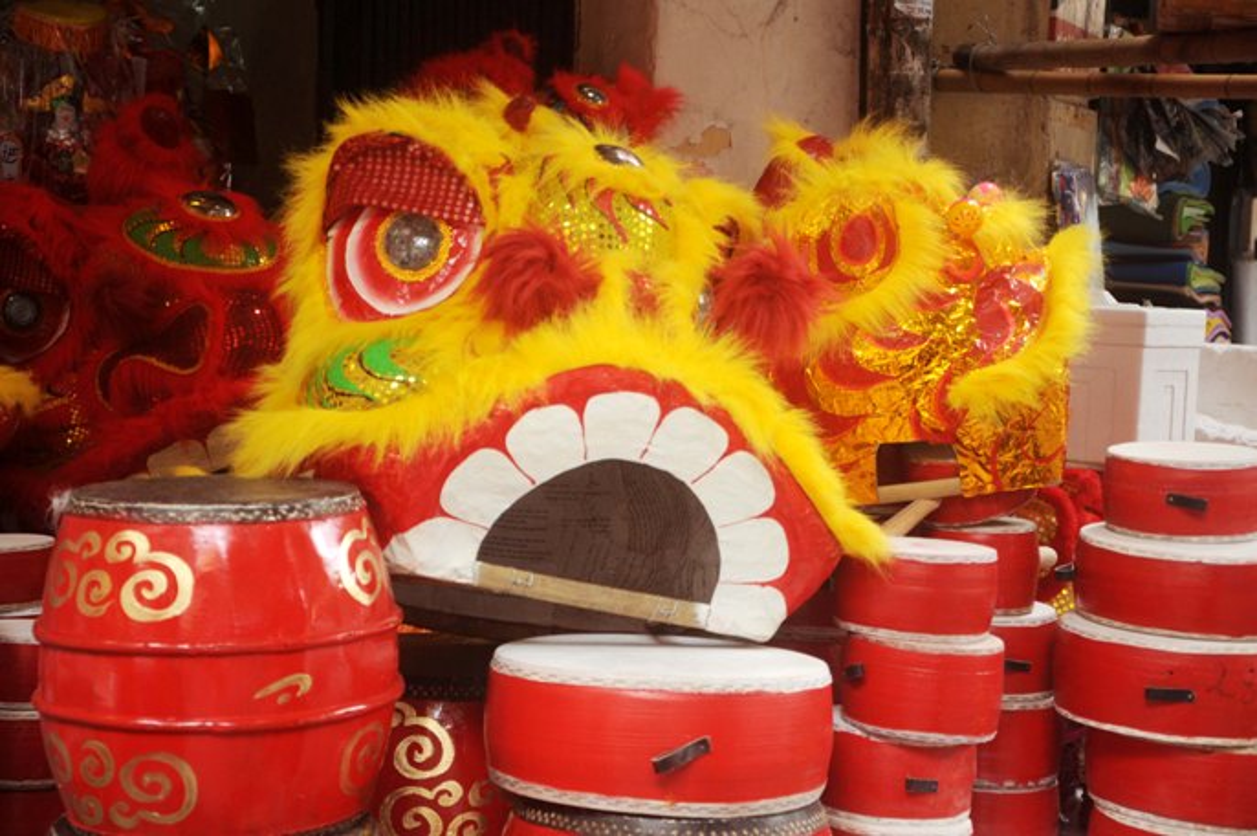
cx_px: 628
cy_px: 418
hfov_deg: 23.4
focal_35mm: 87
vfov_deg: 15.7
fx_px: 3035
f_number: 5
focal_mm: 58
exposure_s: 1/60
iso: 250
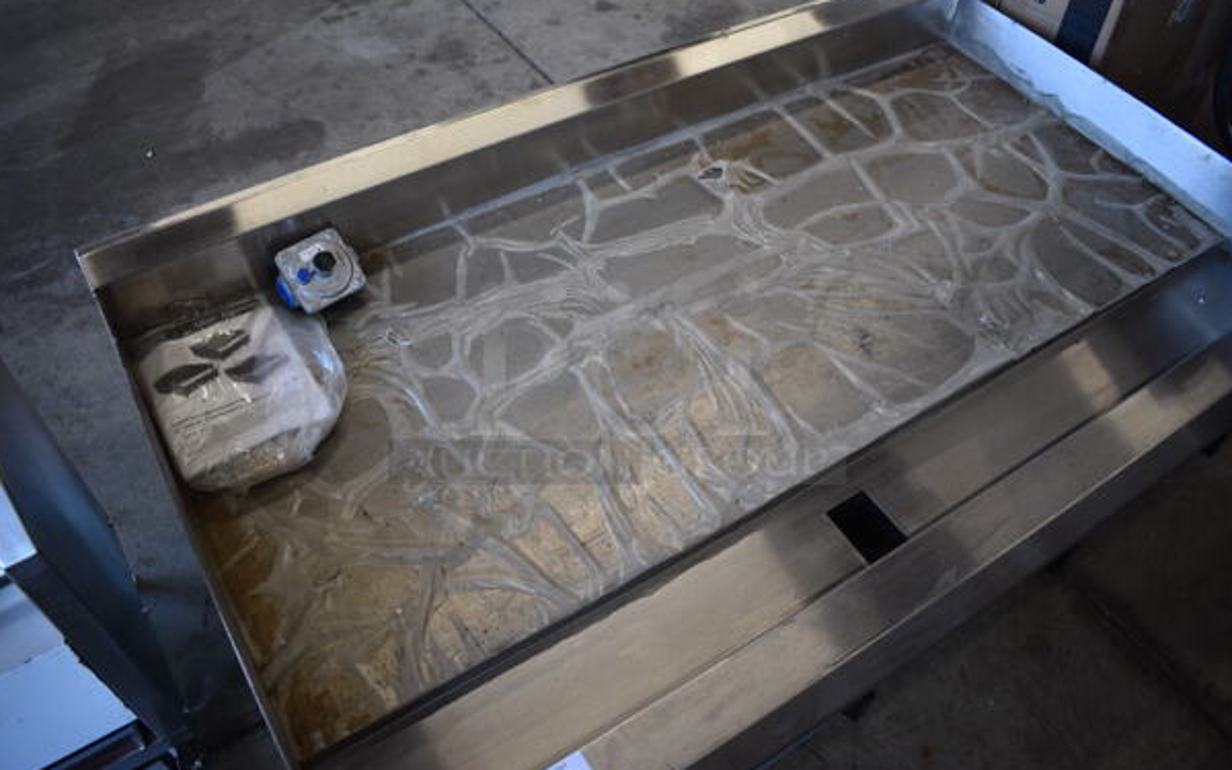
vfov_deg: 44.5
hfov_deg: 66.5
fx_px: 940
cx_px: 618
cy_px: 376
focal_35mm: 28
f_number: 3.5
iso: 800
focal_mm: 18
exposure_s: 1/250
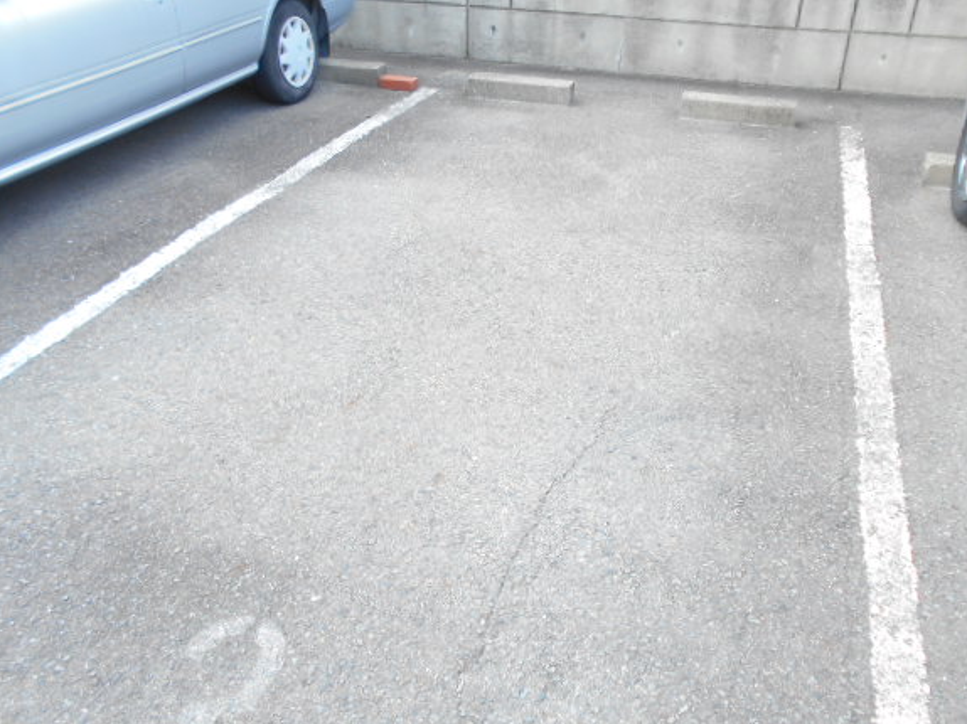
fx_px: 810
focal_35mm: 29
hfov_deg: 61.6
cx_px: 526
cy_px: 335
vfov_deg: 48.2
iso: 80
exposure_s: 1/60
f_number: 3.2
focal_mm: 4.6
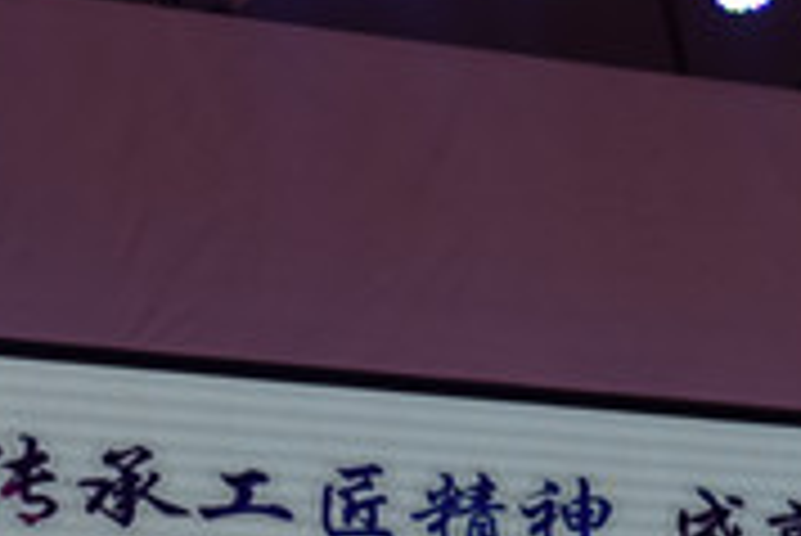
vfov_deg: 8.6
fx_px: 3496
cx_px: 302
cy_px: 718
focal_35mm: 157
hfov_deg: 13.1
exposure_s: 1/80
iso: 400
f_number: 5.6
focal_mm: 56
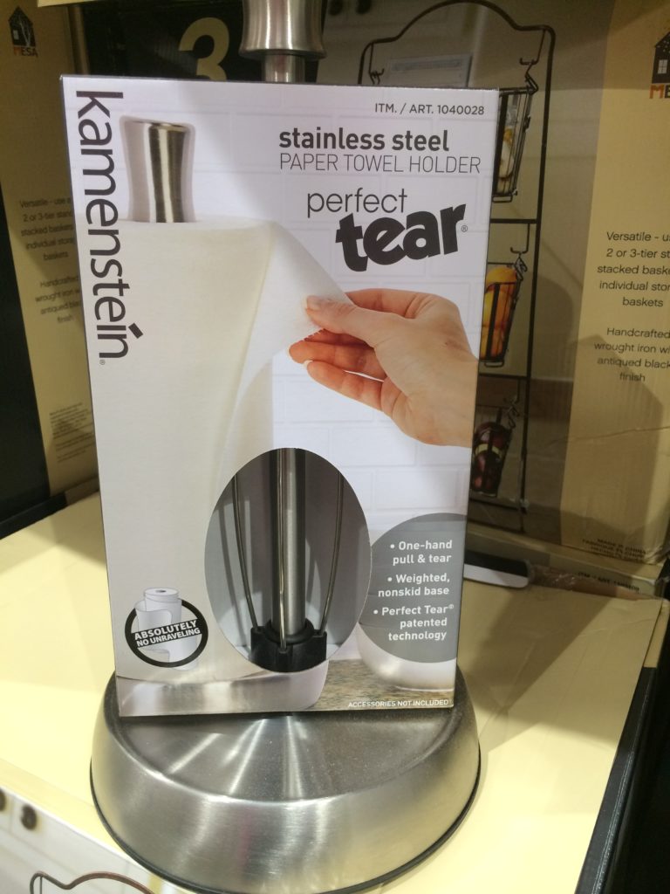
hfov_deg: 48.2
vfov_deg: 61.7
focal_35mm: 29
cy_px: 447
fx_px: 748
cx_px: 335
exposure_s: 1/33
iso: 125
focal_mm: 4.15
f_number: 2.2
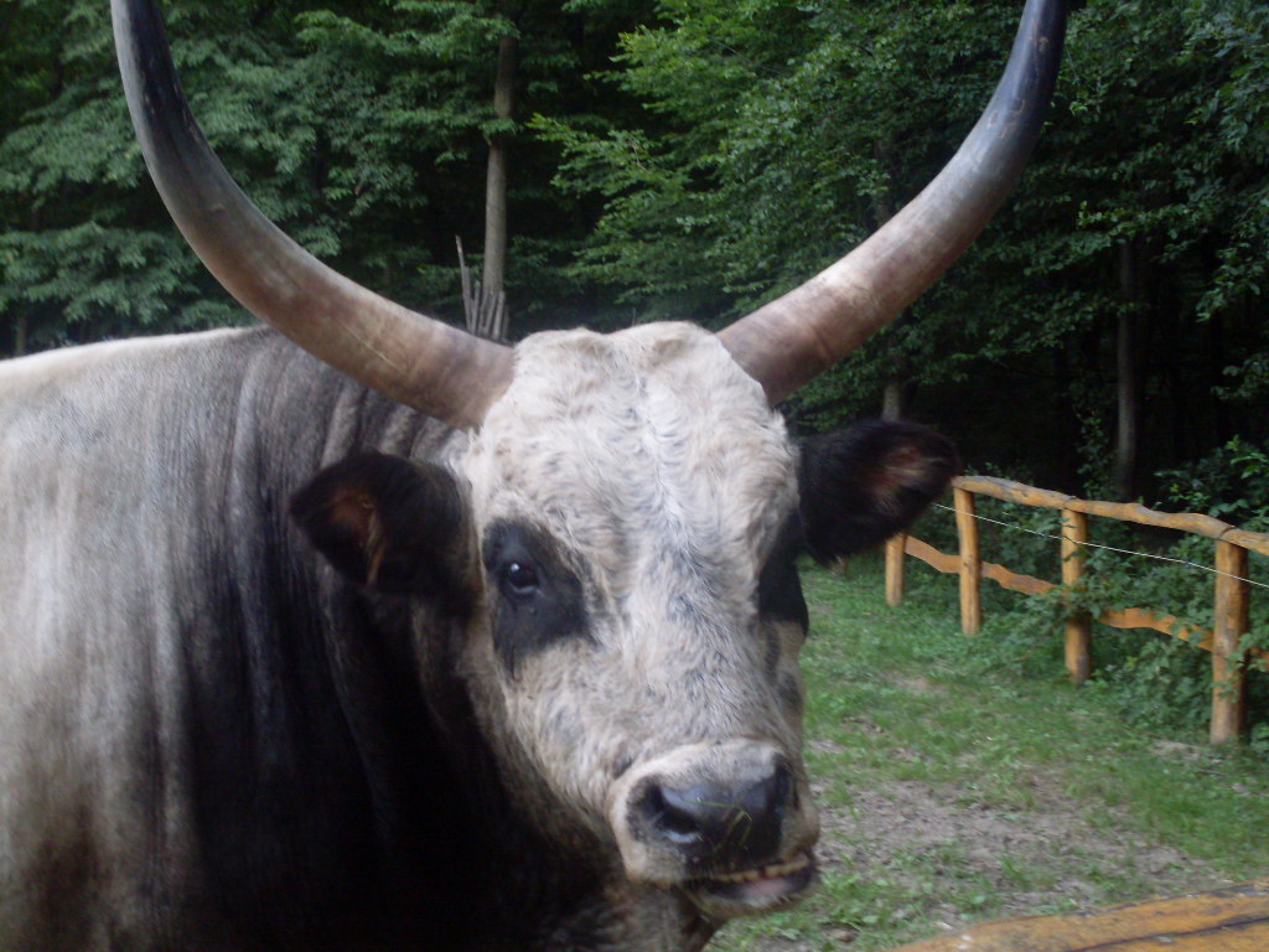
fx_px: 2200
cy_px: 476
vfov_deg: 24.4
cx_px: 634
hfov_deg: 32.2
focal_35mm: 60
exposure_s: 1/30
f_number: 3.4
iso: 200
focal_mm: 9.9
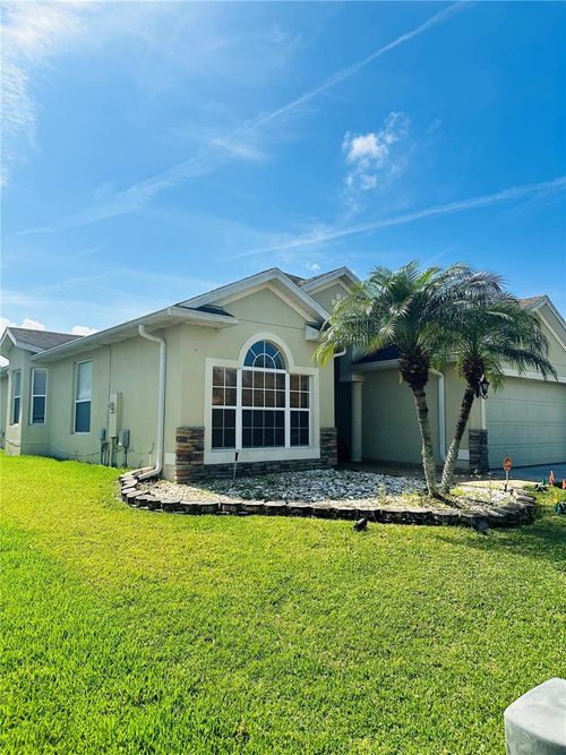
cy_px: 378
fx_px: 523
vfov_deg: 71.6
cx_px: 283
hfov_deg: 56.8
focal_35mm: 24
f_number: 1.78
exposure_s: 1/5848
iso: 80
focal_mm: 6.86
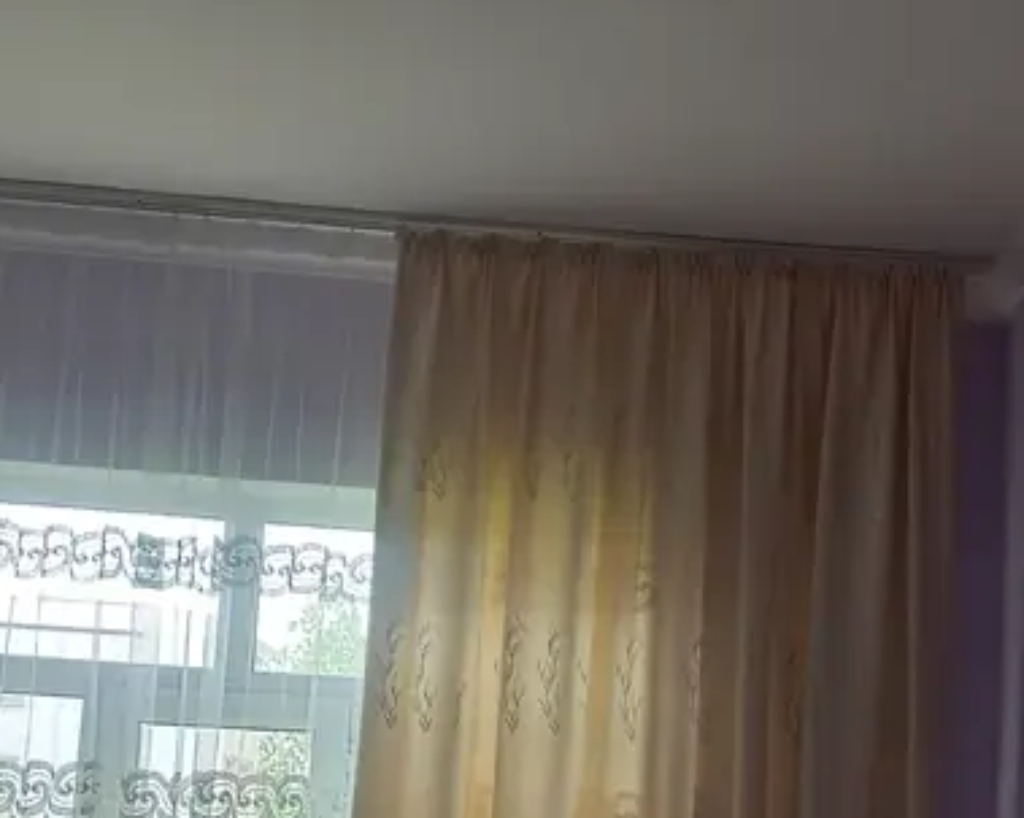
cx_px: 693
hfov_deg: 32.2
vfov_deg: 25.6
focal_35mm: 58
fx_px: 1757
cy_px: 691
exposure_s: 1/50
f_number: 1.8
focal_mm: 4.6
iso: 64
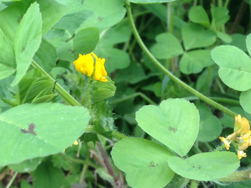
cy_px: 80
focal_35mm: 68
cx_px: 64
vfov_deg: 21.5
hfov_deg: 28.2
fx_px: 492
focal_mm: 3.3
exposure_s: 1/60
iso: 32
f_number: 2.4
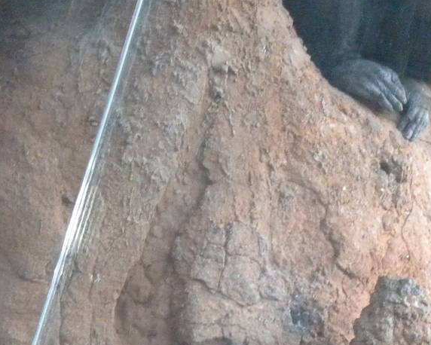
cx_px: 349
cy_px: 108
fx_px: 2960
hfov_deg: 8.3
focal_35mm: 232
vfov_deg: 6.7
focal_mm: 15
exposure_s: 1/30
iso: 614
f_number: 5.1
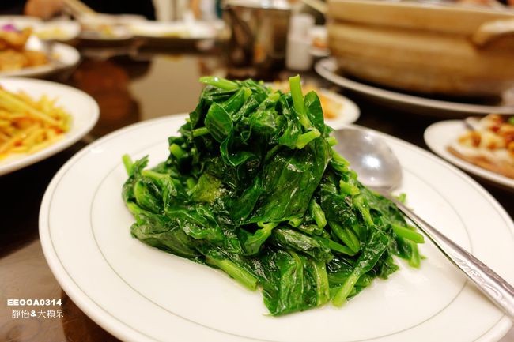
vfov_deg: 53.1
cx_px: 257
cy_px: 171
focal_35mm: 24
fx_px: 343
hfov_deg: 73.8
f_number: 1.8
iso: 200
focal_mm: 8.8
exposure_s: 1/30
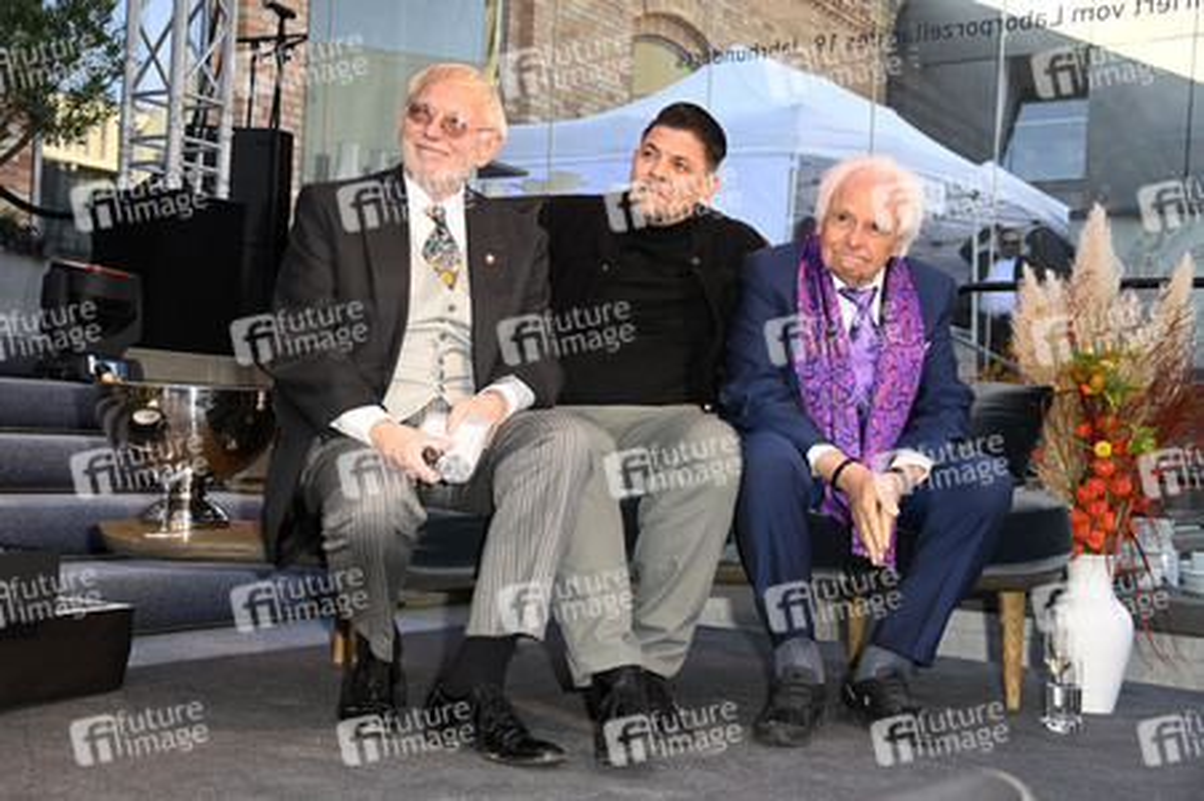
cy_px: 400
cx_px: 602
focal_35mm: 45
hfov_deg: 43.6
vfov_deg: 29.8
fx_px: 1504
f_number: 5.6
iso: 400
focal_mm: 45
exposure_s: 1/200
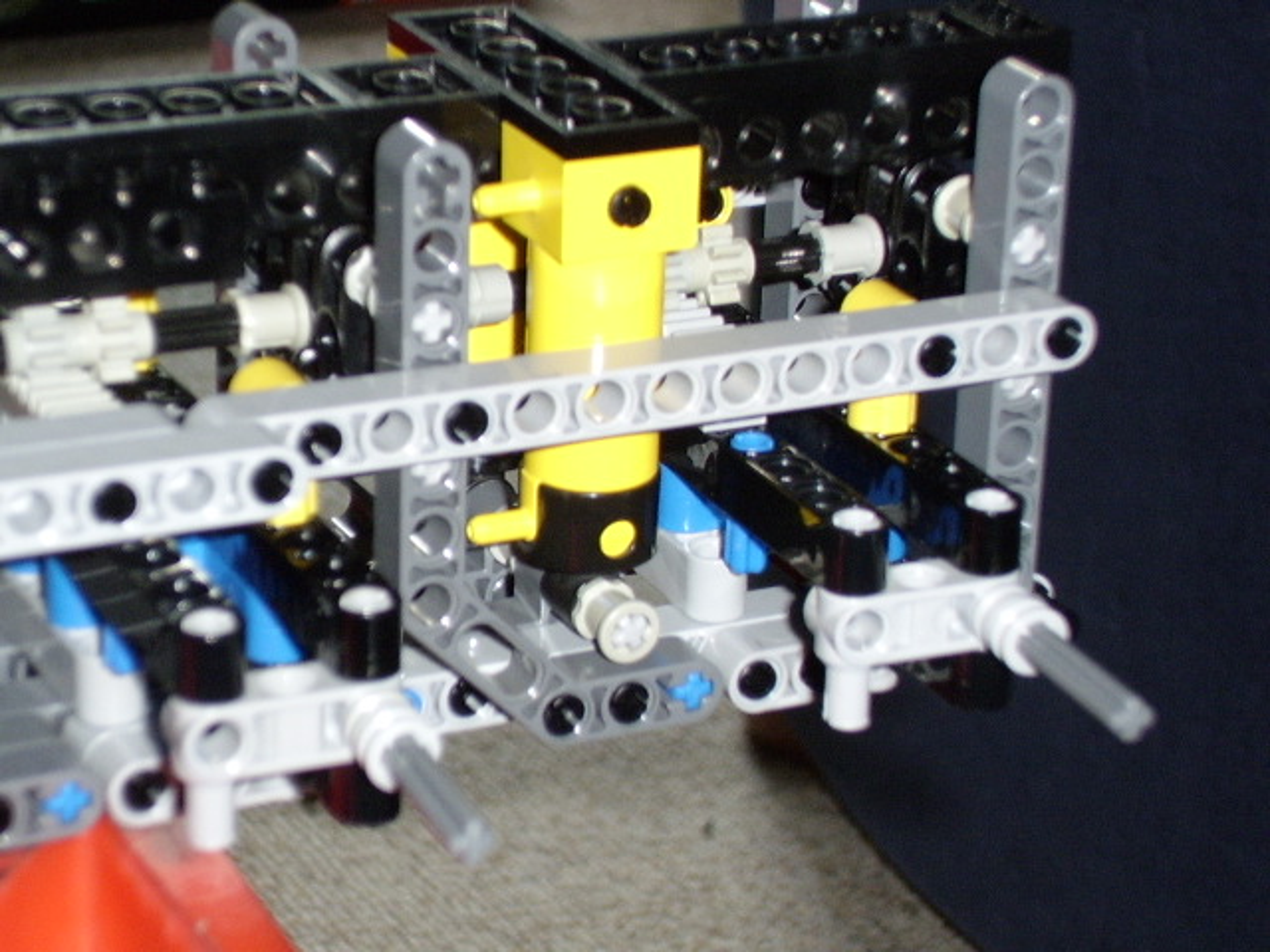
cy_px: 476
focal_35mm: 91
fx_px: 3339
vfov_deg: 16.2
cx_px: 635
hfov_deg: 21.5
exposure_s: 1/60
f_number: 5
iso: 259
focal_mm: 17.4
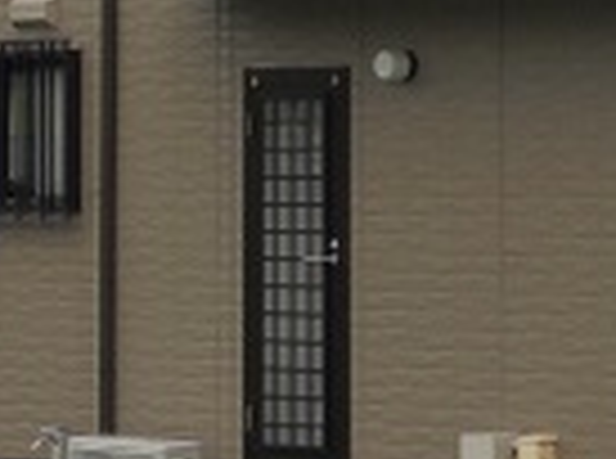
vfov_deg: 5.2
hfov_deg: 7.0
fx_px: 4987
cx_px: 580
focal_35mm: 281
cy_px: -292
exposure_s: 1/320
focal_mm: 11.5
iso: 100
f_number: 5.6
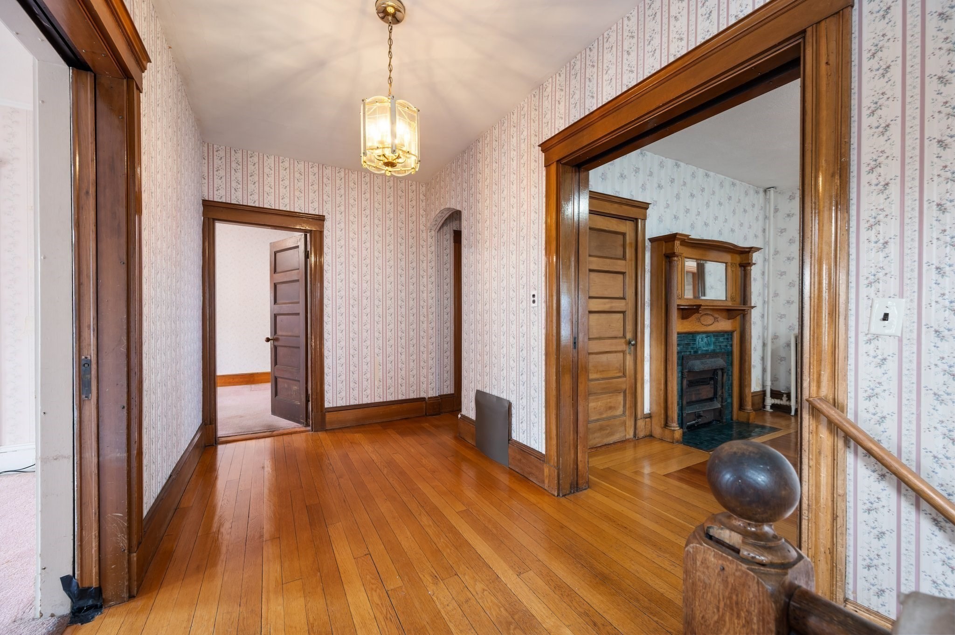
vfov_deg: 81.1
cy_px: 318
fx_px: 371
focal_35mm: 14
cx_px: 478
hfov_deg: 104.3
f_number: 7.1
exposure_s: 1/1.67
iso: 500
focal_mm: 14
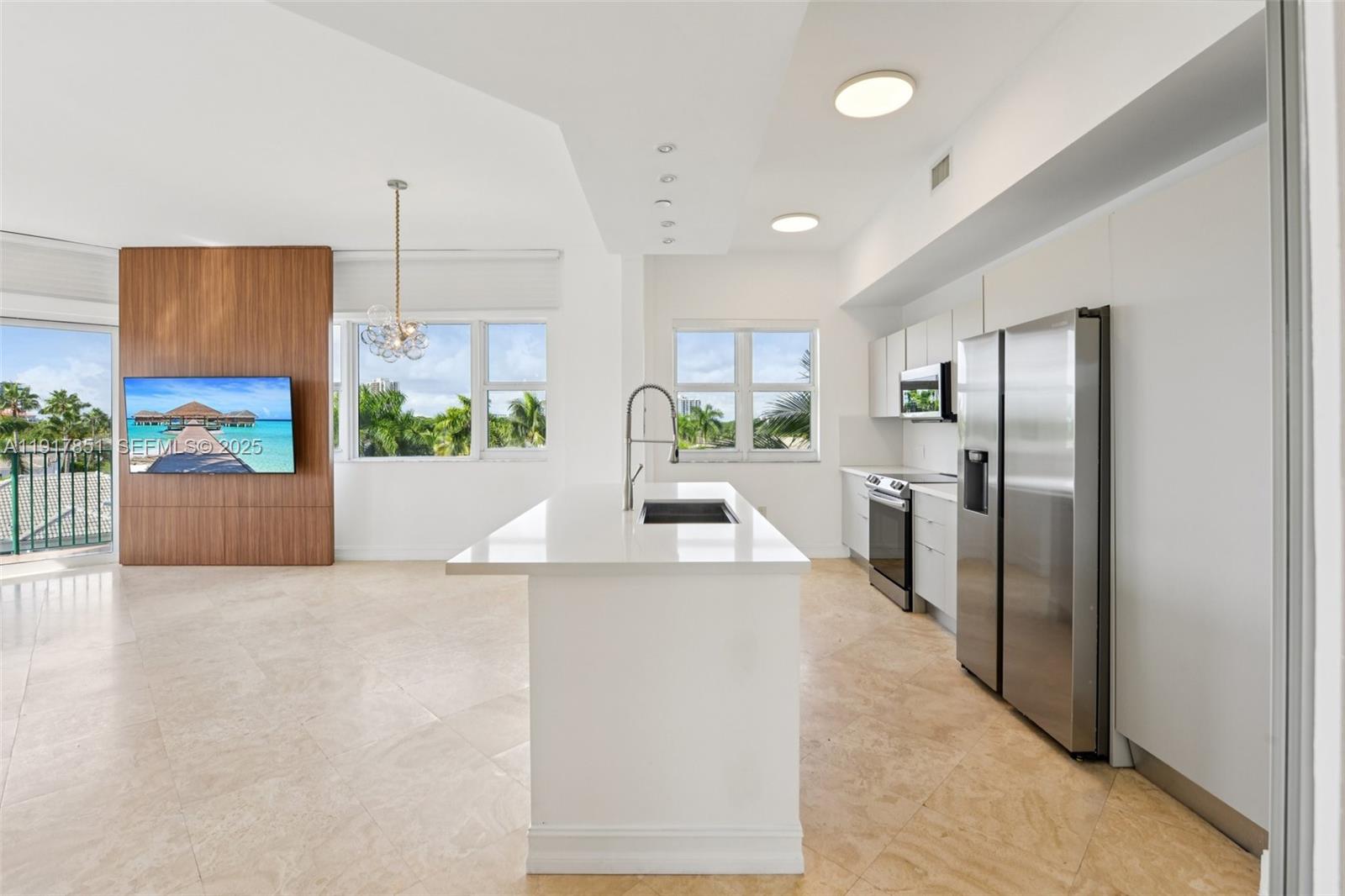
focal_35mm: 16
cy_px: 448
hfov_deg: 96.7
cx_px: 672
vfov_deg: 73.7
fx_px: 598
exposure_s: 1/80
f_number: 9
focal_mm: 16
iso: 200
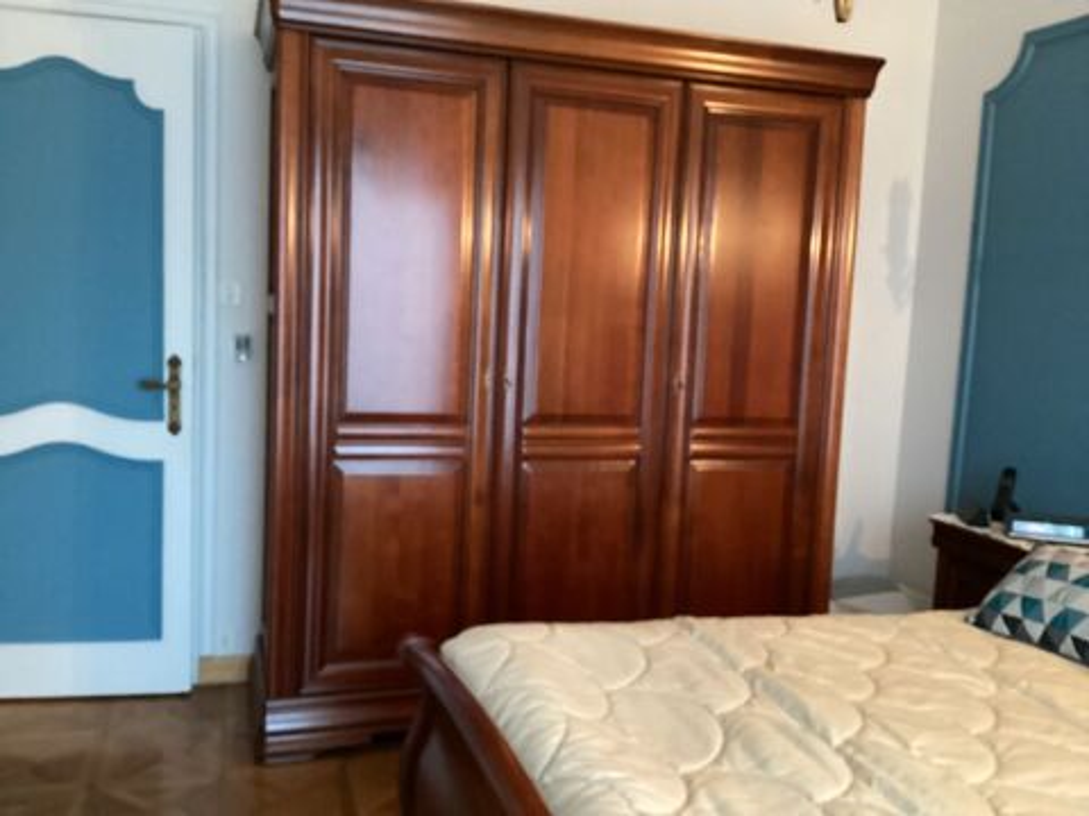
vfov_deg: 45.4
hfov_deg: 58.4
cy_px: 408
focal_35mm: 31
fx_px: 975
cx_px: 544
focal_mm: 3.3
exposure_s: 1/25
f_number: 2.4
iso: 500
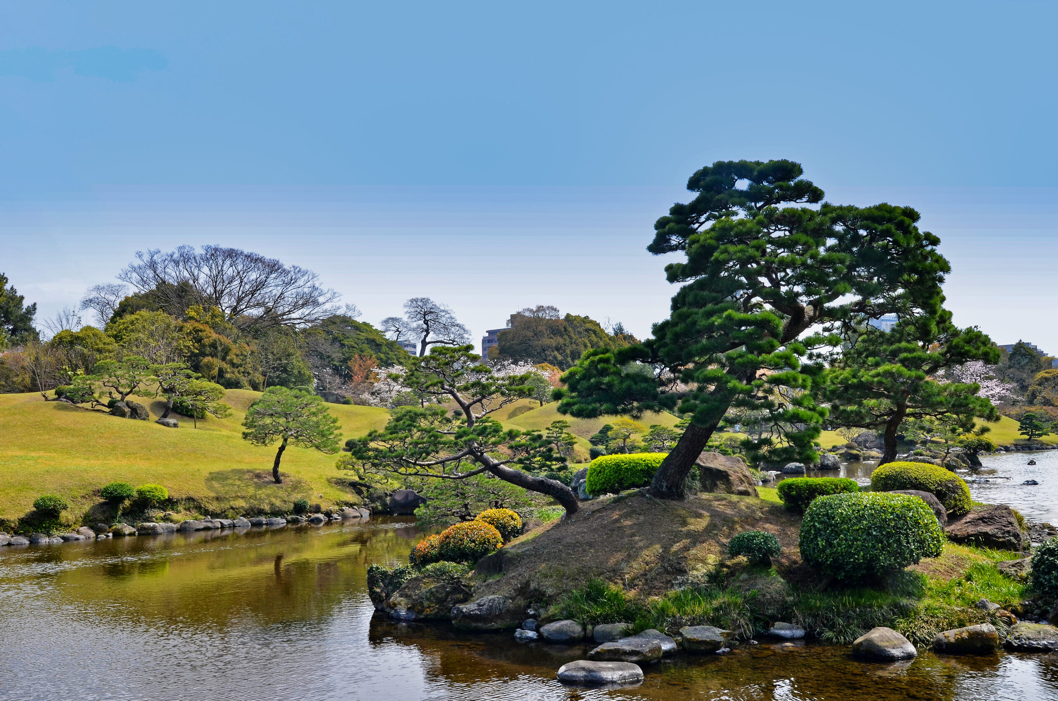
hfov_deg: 53.2
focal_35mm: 36
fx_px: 1056
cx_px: 529
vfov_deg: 36.7
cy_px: 350
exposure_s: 1/100
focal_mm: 24
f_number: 14
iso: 250
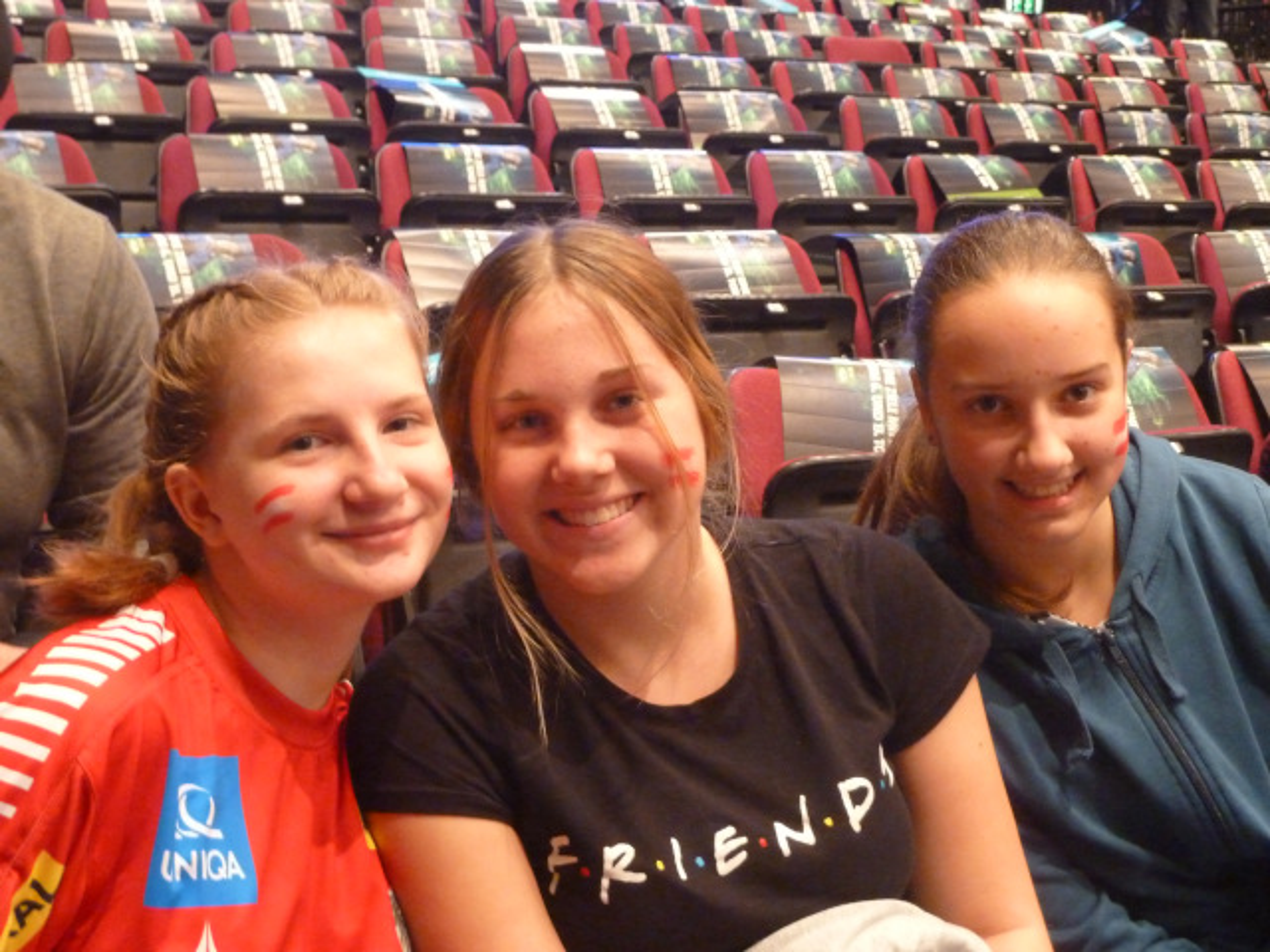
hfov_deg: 30.7
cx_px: 635
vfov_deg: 23.3
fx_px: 2311
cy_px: 476
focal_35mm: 63
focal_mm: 10.3
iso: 800
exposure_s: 1/20
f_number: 4
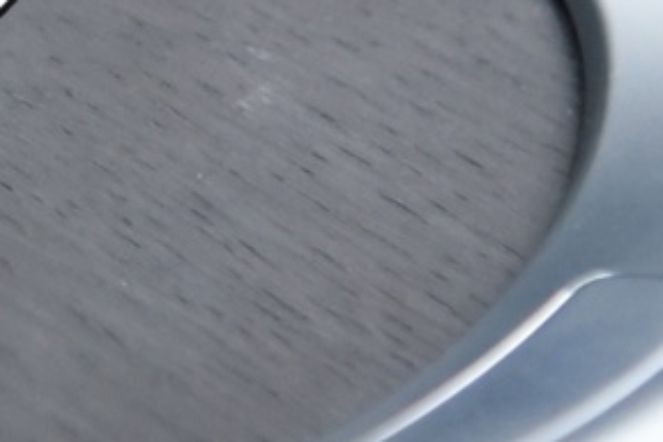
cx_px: -665
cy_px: -242
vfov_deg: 3.1
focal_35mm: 438
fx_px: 8066
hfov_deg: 4.6
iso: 4000
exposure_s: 1/20
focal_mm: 78
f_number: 4
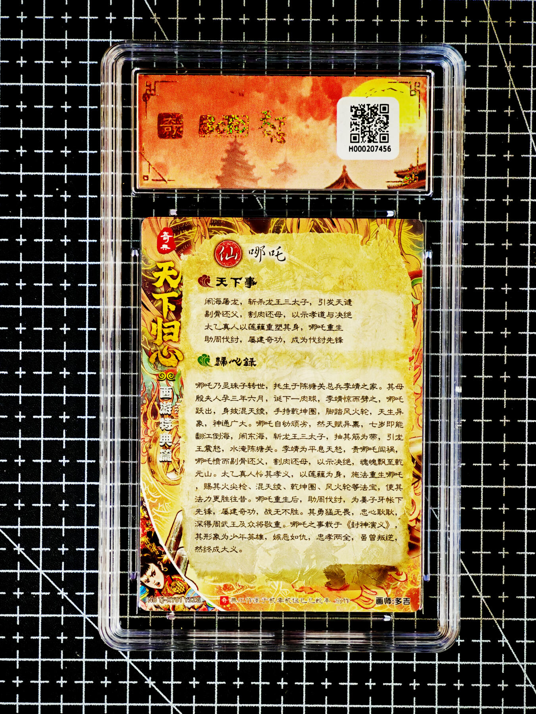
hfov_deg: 18.0
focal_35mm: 82
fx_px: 1693
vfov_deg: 23.8
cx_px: 268
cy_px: 357
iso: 640
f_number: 2.4
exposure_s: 1/25
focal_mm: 8.67
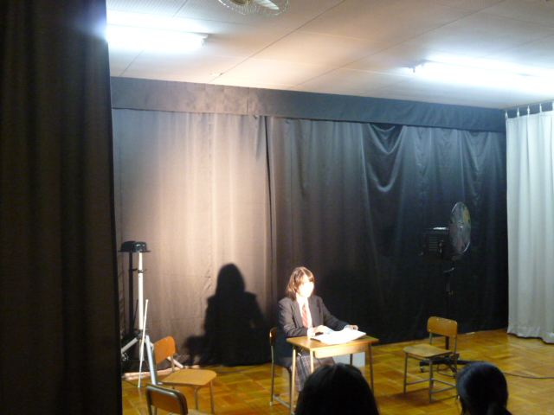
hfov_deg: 49.0
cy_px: 208
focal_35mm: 38
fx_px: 608
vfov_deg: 37.7
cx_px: 277
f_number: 3.5
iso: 800
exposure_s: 1/20
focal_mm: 6.8
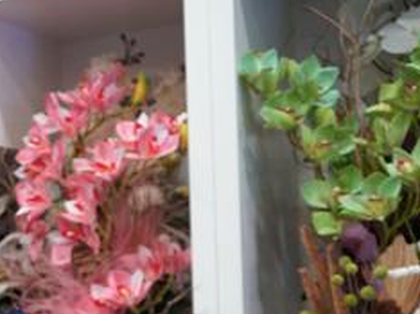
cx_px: -121
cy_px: 296
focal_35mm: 81
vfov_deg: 17.8
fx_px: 982
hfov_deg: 21.8
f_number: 4
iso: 1000
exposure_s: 1/160
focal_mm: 32
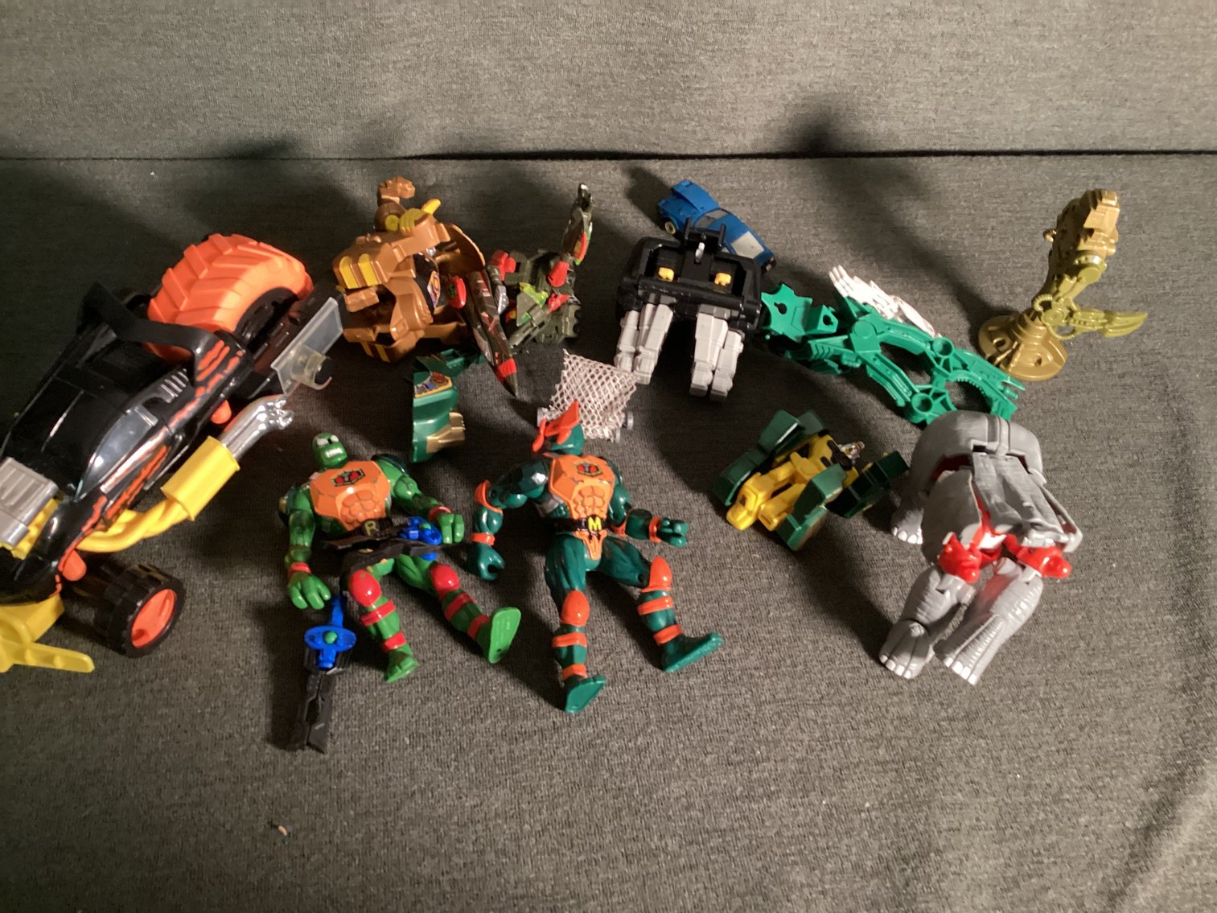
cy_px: 456
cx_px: 608
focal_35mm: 31
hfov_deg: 58.3
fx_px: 1090
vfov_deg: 45.4
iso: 640
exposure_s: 1/30
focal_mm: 3.3
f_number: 2.4
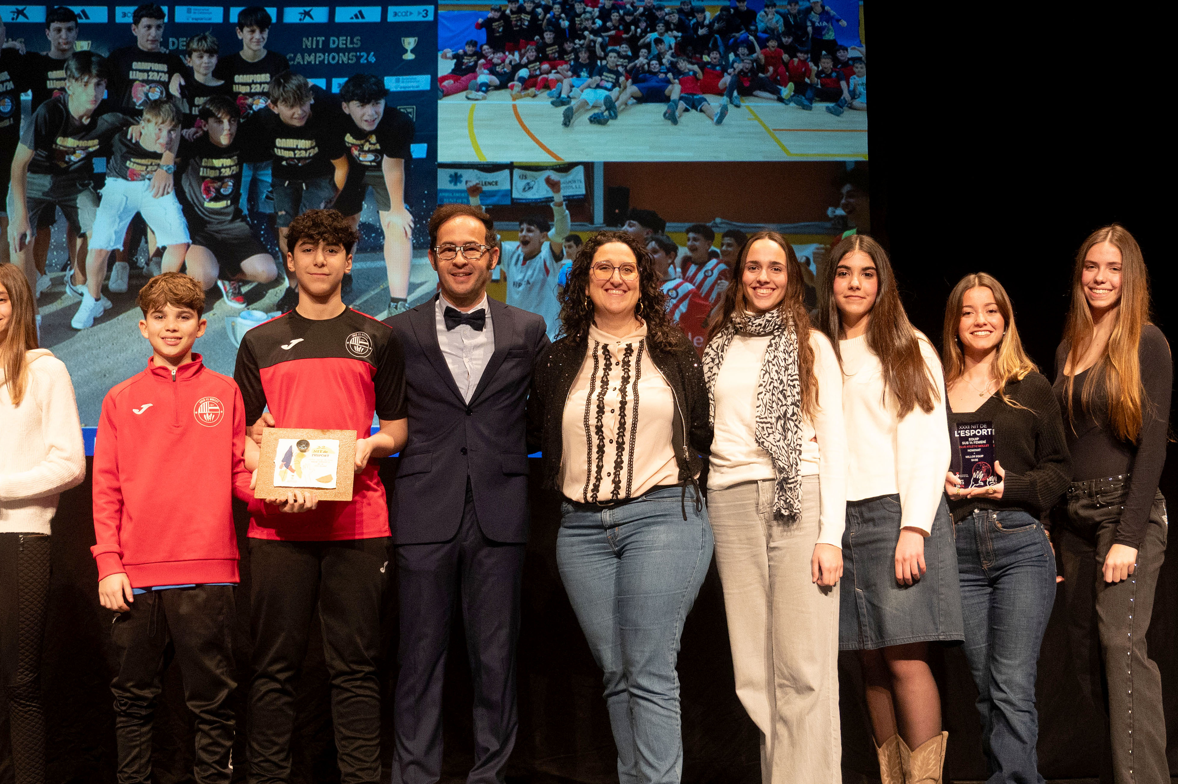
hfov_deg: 40.2
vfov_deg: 27.5
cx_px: 492
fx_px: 1602
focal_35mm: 49
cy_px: 357
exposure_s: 1/200
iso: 3200
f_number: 4
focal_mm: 32
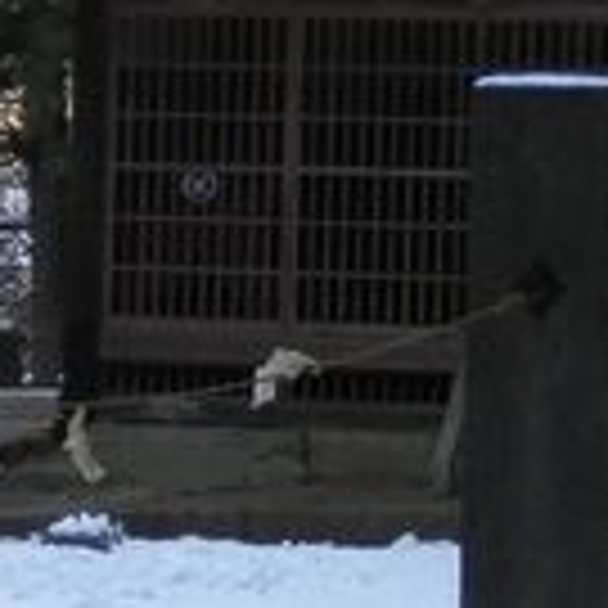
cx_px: 387
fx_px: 2802
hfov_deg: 12.4
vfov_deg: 12.4
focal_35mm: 141
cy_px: 252
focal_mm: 5
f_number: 3.2
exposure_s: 1/60
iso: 80
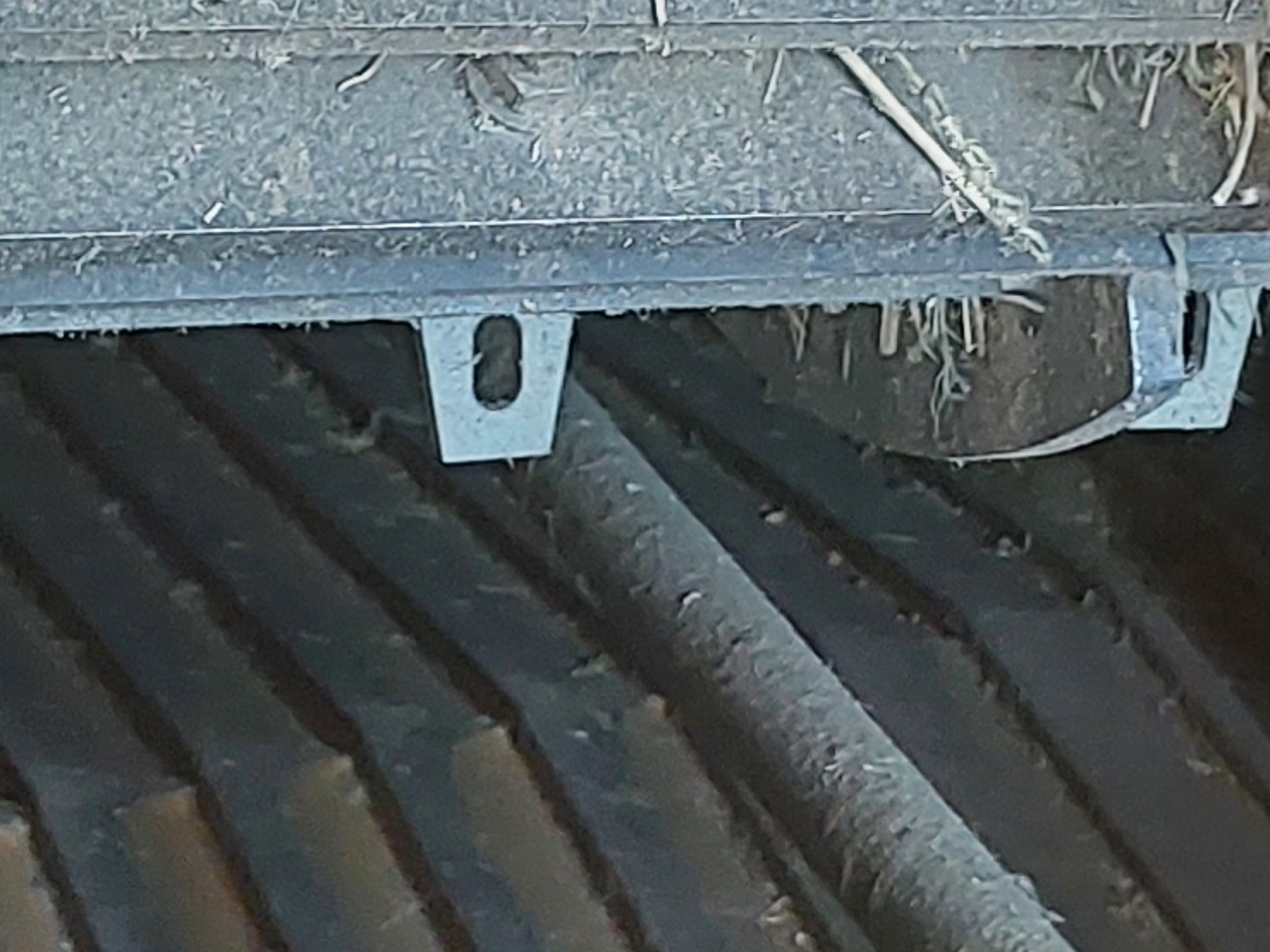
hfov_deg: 13.2
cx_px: 828
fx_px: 5466
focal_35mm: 149
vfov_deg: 9.9
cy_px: 218
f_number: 1.8
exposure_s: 1/60
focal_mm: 4
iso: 250
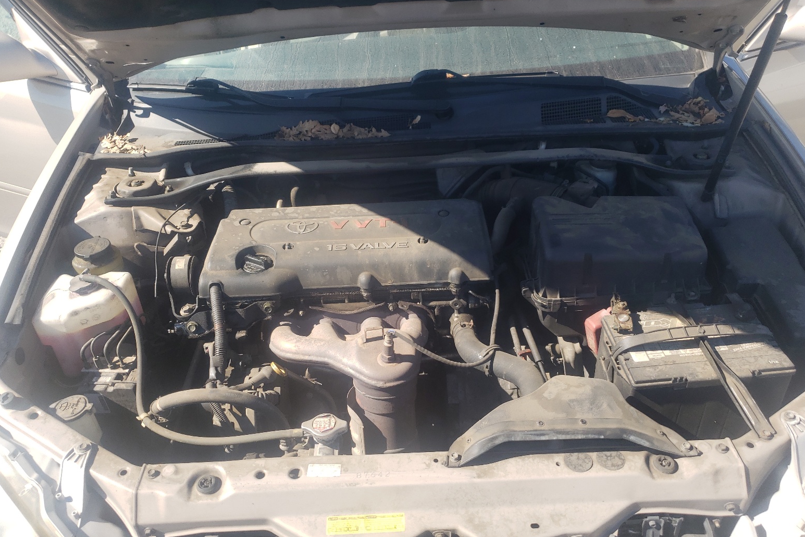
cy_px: 264
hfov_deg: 65.5
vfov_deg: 46.4
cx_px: 406
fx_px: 626
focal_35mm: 28
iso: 50
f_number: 1.5
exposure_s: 1/1000
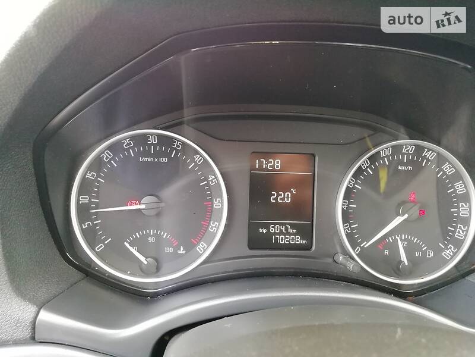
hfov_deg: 67.3
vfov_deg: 53.1
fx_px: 357
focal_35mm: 26
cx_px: 238
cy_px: 178
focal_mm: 3.2
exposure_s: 1/33
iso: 200
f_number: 2.2
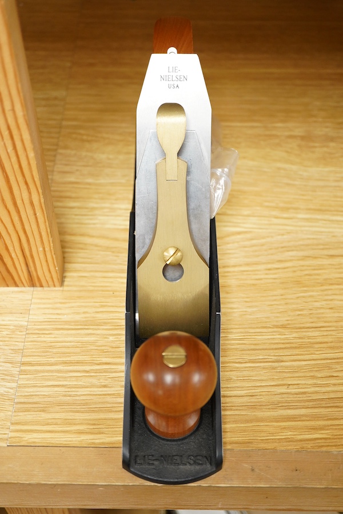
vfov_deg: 43.6
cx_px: 172
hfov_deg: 29.9
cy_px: 257
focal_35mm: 45
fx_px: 643
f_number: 3.5
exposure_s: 1/125
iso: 1250
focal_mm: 30
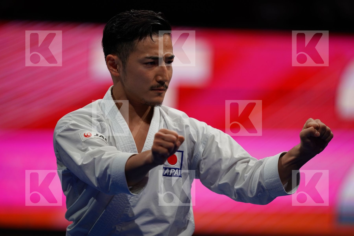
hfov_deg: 5.2
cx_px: 177
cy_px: 118
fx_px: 3933
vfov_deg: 3.4
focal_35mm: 400
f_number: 2.8
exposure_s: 1/500
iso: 640
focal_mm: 400
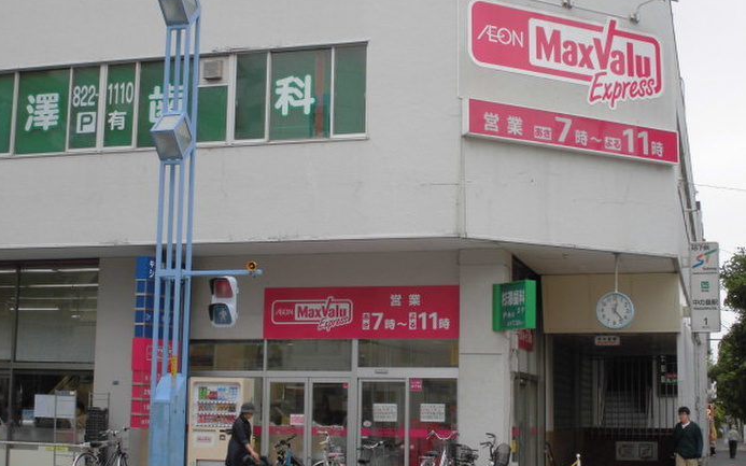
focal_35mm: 60
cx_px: 370
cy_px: 206
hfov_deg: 34.0
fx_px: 1220
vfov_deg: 21.6
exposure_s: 1/125
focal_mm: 10.1
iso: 100
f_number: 5.2
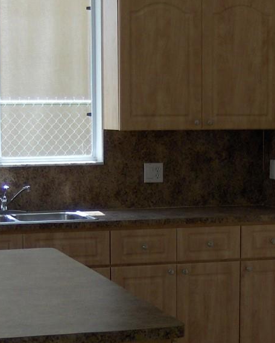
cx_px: 79
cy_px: 272
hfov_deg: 16.0
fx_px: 976
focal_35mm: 96
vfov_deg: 19.7
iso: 130
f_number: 2.8
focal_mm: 7.5
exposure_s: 1/182
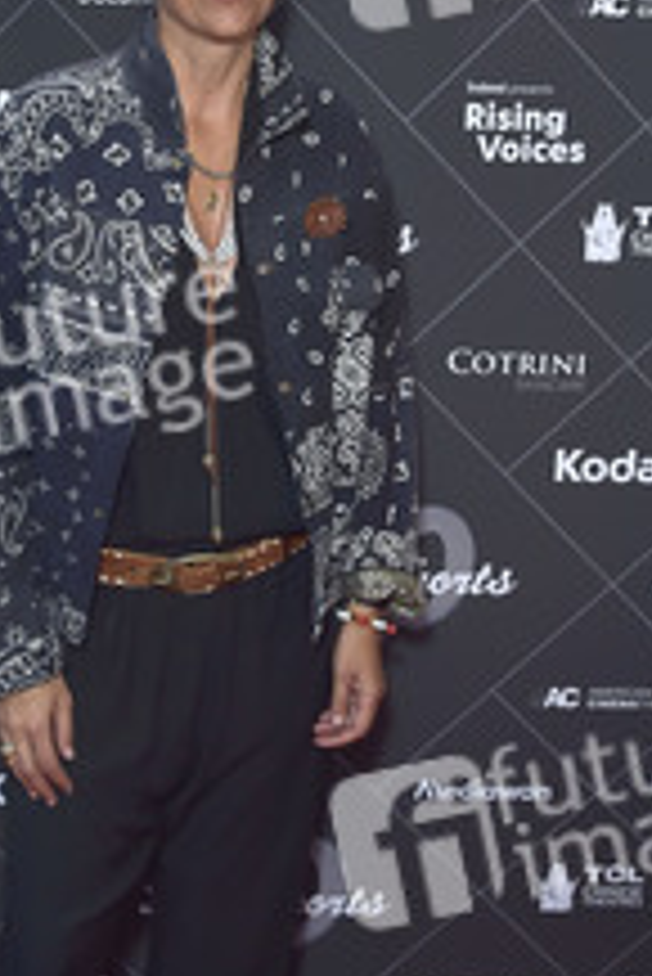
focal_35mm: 59
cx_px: 155
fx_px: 1600
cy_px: 598
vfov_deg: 33.8
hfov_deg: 22.8
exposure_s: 1/250
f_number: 6.3
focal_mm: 32
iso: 400
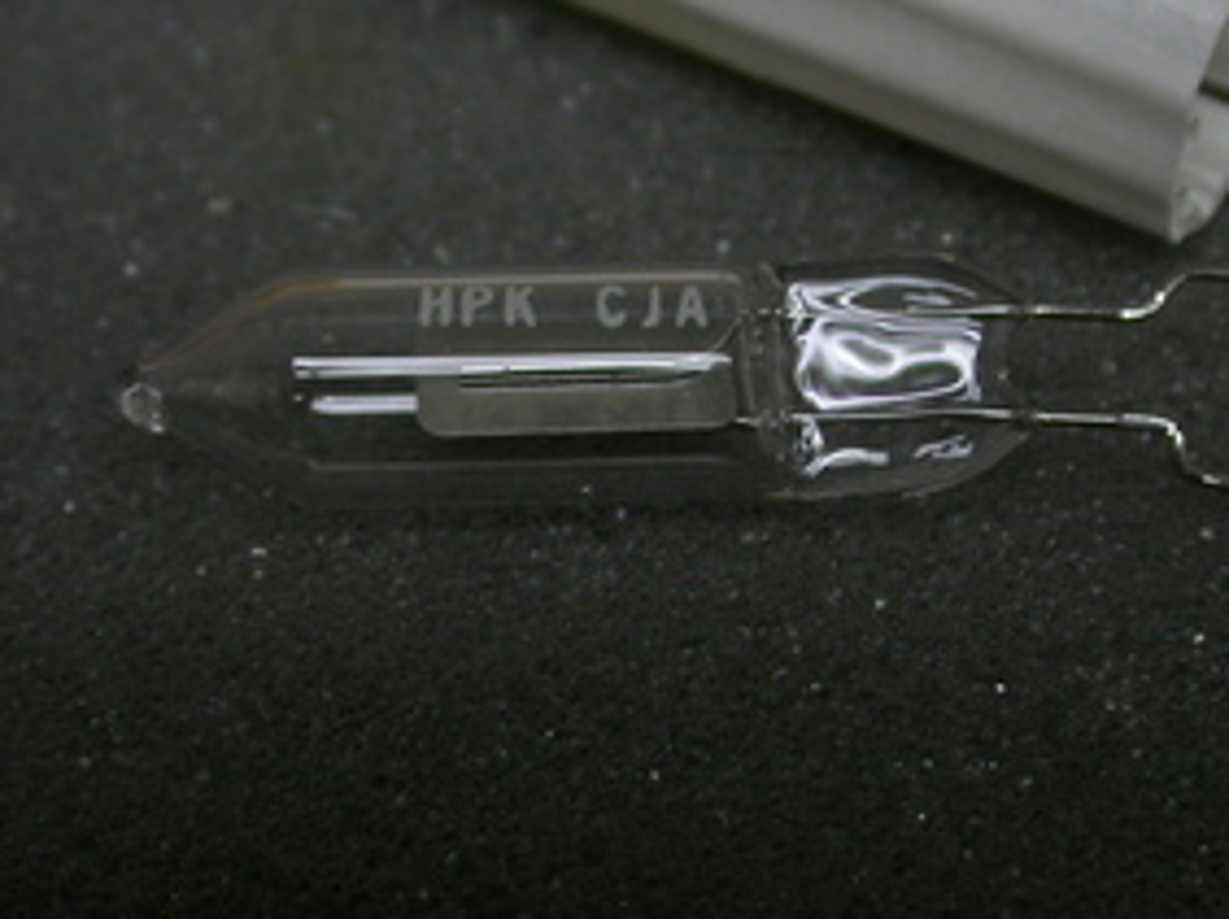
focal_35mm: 87
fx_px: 3086
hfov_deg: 22.5
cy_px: 481
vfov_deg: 16.9
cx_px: 750
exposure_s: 1/60
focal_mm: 10.2
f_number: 2.8
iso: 100
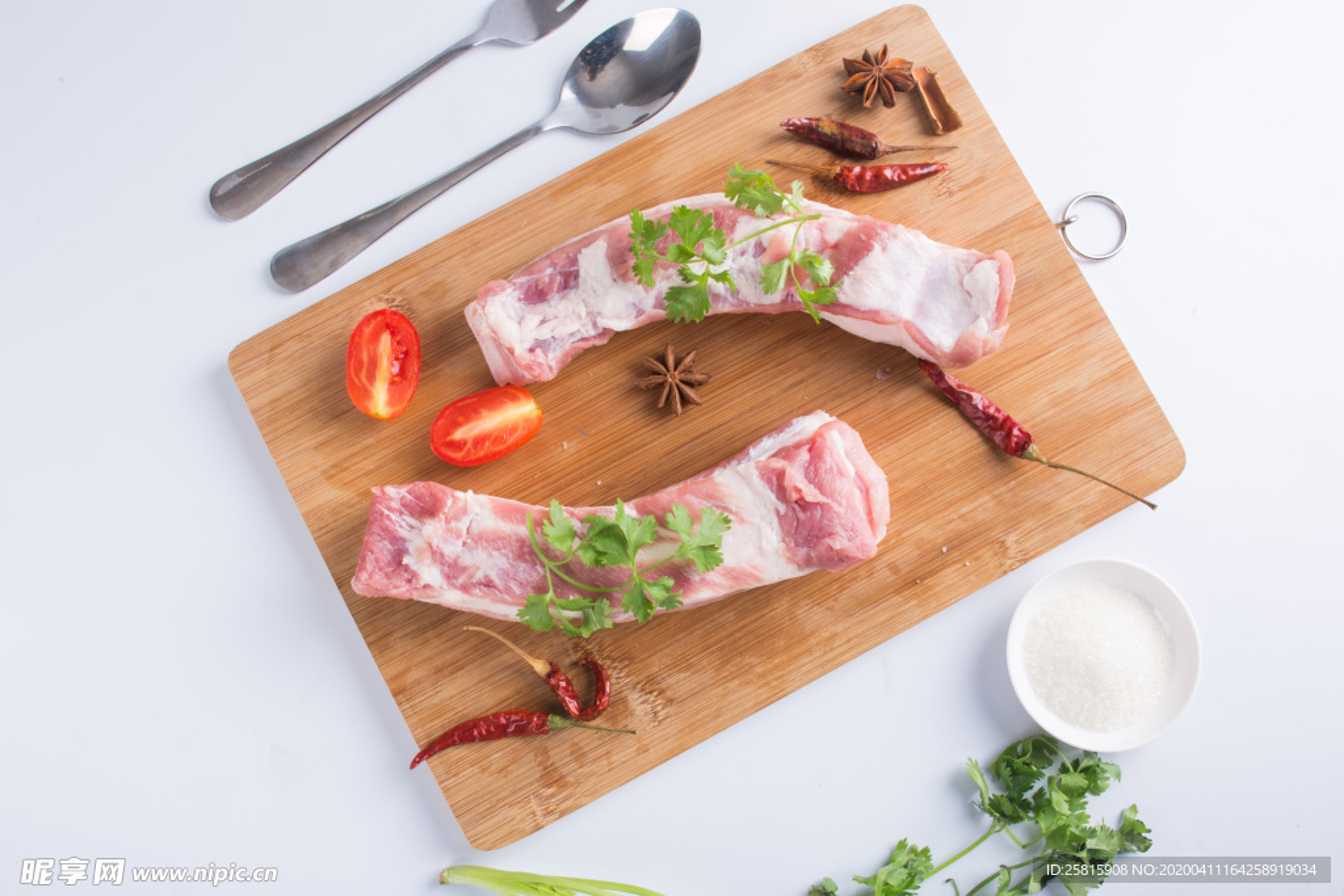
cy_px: 448
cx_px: 672
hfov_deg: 49.5
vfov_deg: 34.2
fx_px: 1456
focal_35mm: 39
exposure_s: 1/200
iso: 100
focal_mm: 26
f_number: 11
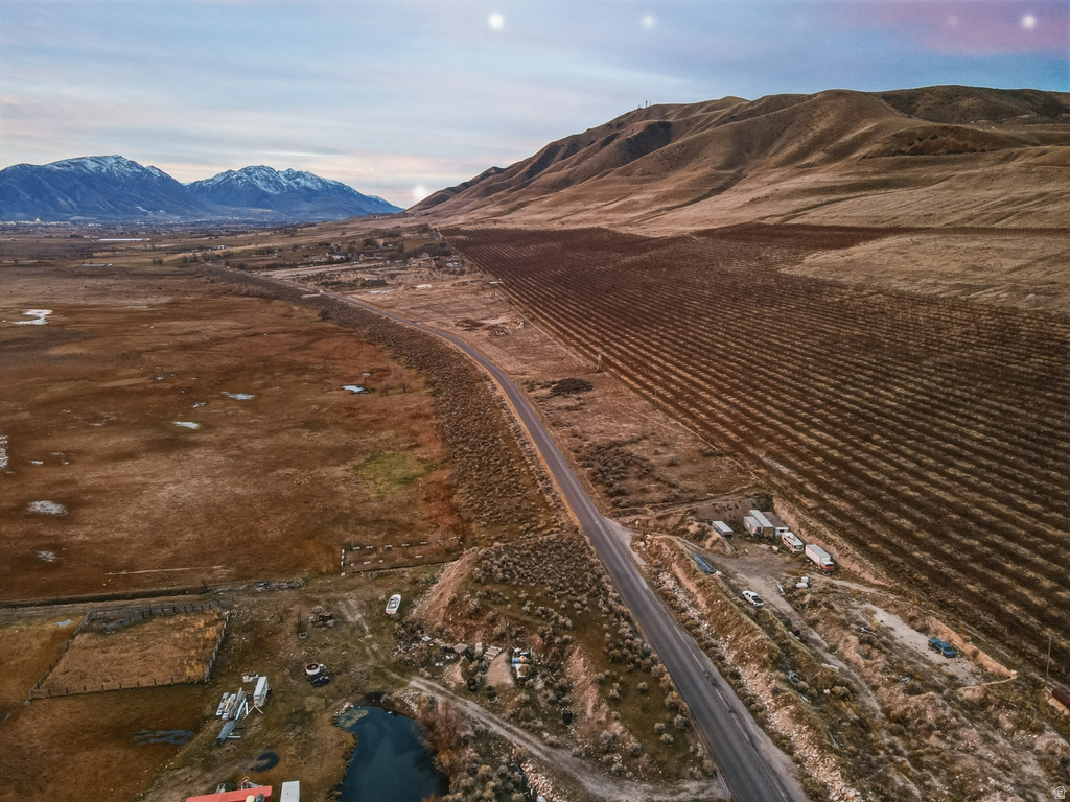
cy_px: 401
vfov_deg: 56.8
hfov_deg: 71.6
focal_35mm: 24
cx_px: 535
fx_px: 742
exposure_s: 1/15
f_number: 2.8
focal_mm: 4.5
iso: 410
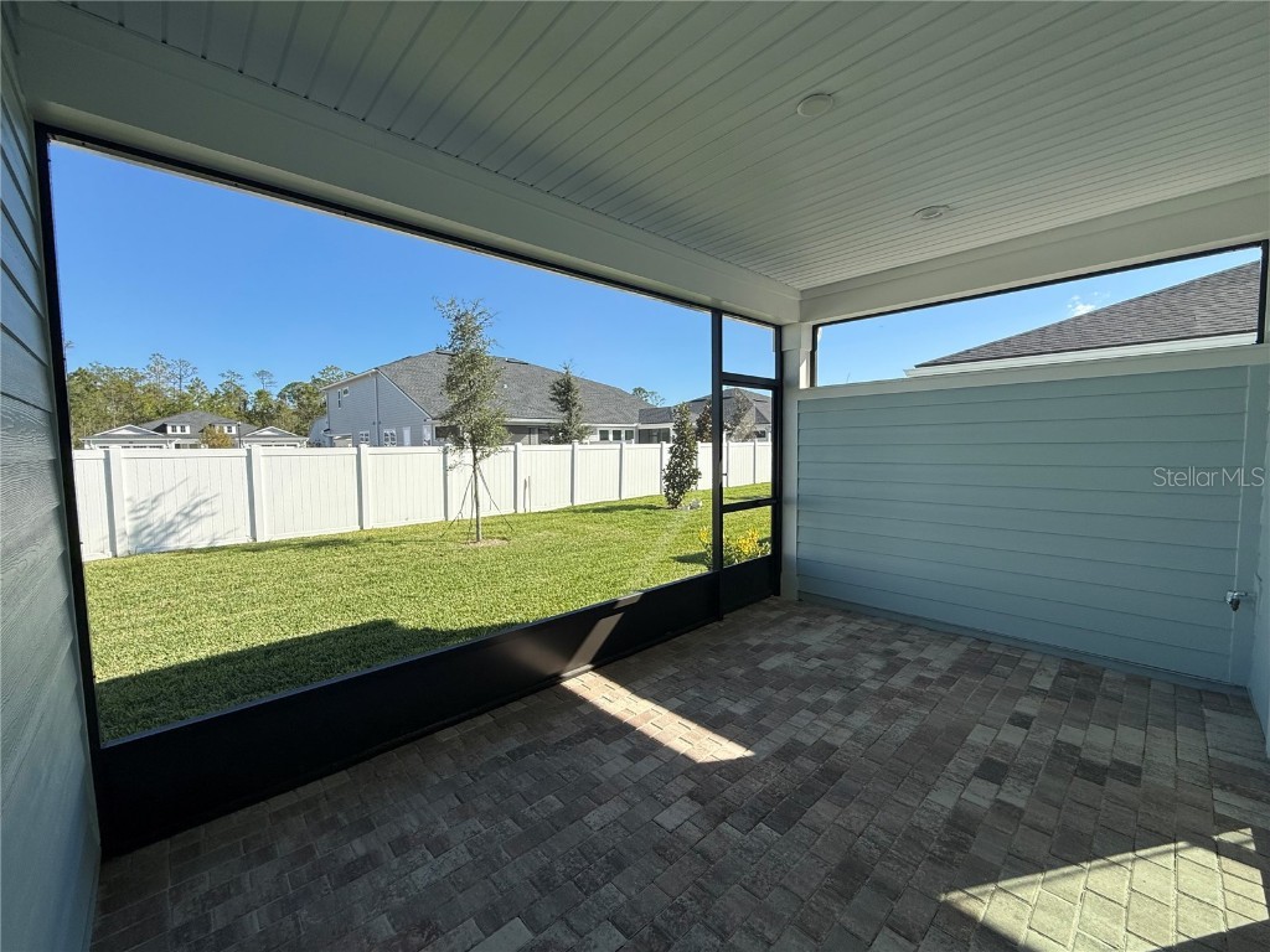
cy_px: 476
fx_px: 514
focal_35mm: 14
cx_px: 635
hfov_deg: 102.1
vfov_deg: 85.7
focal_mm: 2.22
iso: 50
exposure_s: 1/942
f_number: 2.2
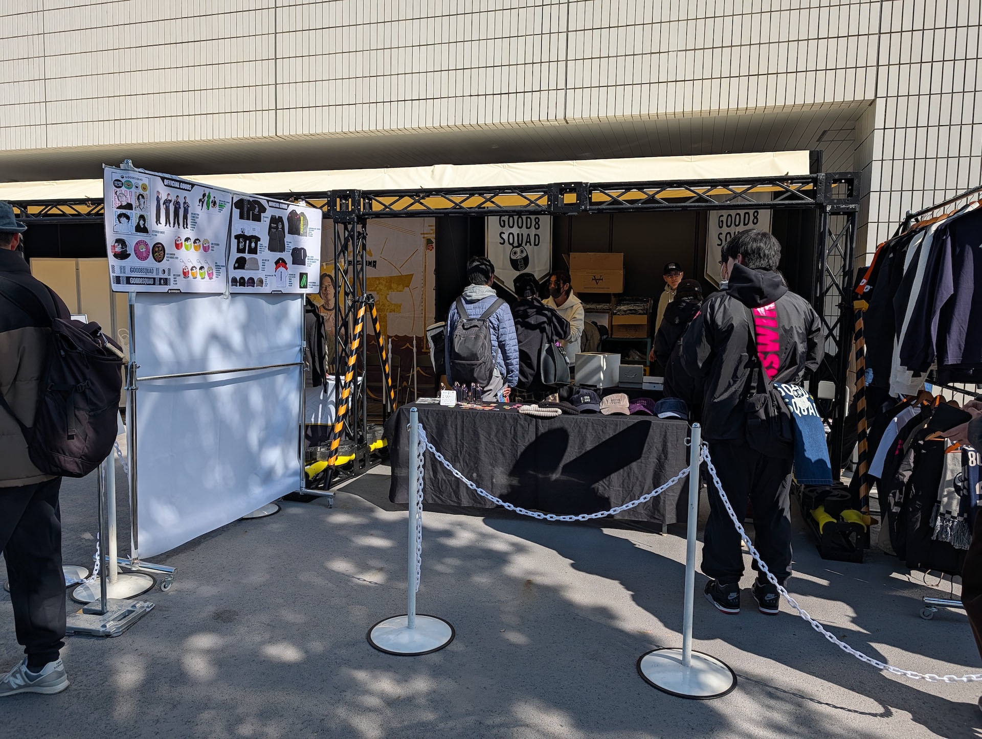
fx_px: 682
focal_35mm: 24
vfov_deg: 56.9
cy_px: 370
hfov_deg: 71.5
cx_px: 491
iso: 24
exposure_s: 1/1548
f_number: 1.68
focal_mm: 6.9
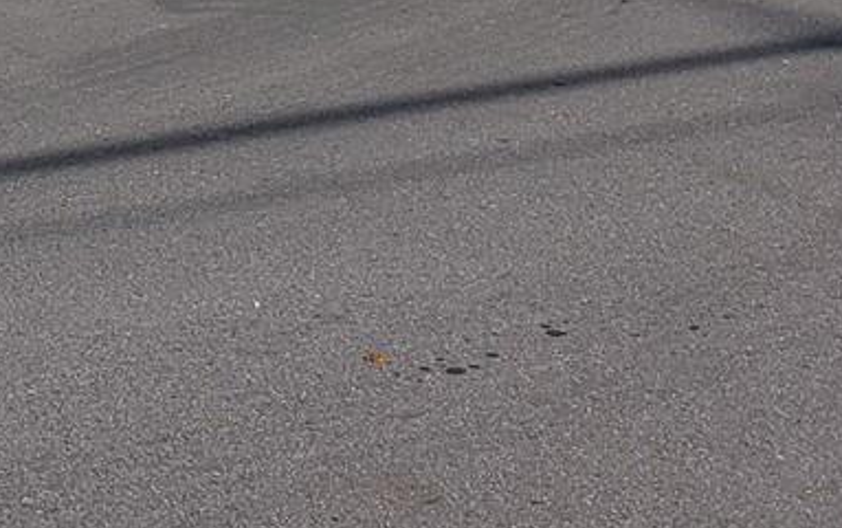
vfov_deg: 10.2
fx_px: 2641
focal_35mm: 115
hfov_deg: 15.8
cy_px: -669
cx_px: -609
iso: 50
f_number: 2.4
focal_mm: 4.3
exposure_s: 1/2510
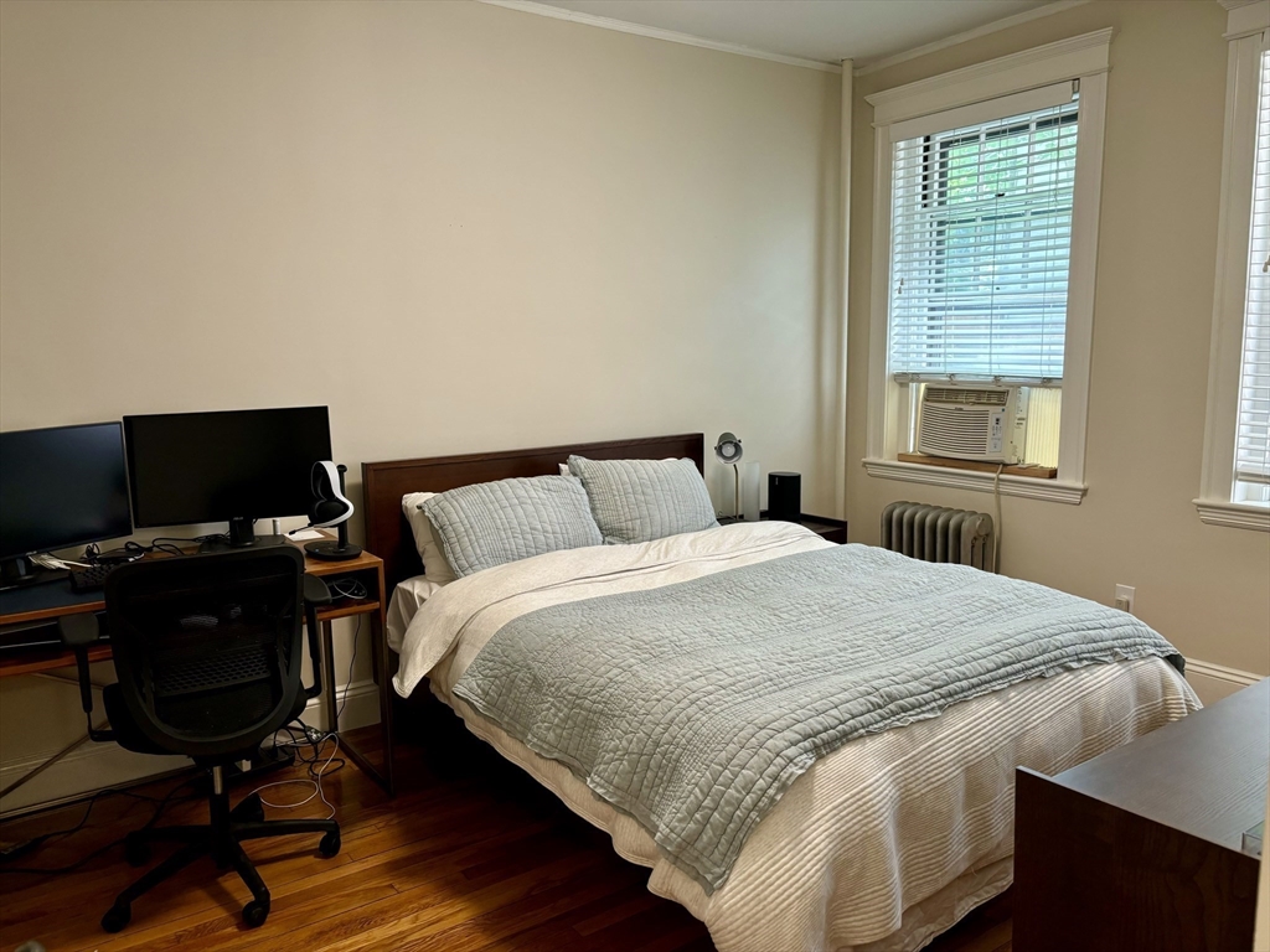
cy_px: 476
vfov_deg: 53.1
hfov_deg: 67.3
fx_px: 954
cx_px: 635
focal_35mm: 26
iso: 160
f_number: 1.6
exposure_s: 1/60
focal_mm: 5.96
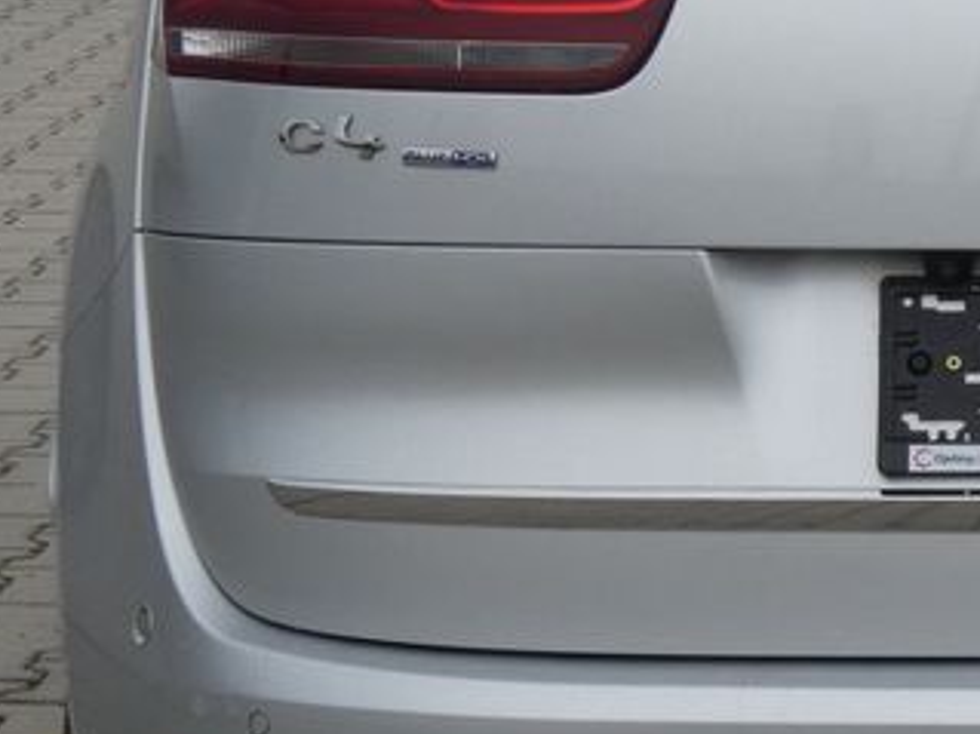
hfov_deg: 8.7
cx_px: 1204
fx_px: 6367
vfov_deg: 6.6
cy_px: 187
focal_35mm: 225
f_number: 5.6
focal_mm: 12.5
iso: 80
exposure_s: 1/250
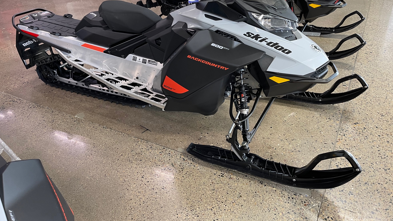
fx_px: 302
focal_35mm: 29
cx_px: 195
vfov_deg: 40.0
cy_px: 86
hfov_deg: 66.1
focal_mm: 5.1
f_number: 1.6
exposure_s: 1/60
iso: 160
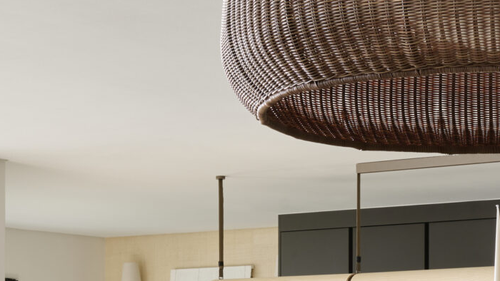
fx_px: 1777
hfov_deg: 15.8
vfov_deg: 8.7
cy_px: 515
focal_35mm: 134
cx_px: 479
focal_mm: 35
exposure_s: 1/5
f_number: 13
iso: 64
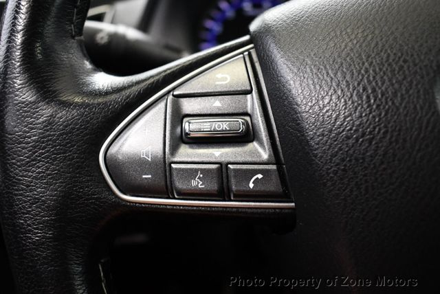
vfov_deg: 36.9
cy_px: 147
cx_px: 220
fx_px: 440
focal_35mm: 36
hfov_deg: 53.1
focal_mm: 18
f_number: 3.5
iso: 3200
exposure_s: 1/125
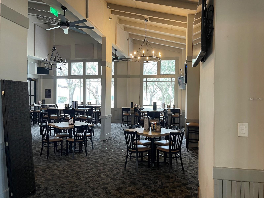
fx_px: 191
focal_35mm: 25
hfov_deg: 69.4
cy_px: 99
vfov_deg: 54.9
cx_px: 132
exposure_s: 1/60
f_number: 1.6
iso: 200
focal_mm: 5.1
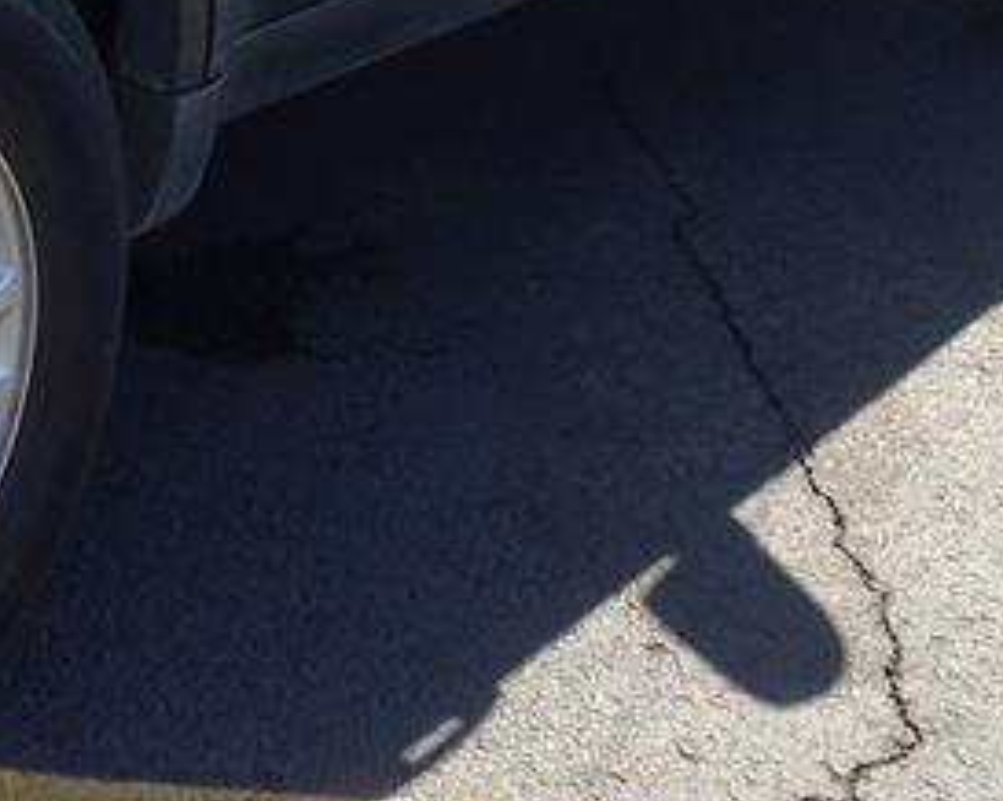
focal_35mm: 121
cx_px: -448
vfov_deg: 12.1
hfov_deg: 14.9
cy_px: -459
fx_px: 3589
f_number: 2.4
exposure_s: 1/516
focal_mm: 4.13
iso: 50
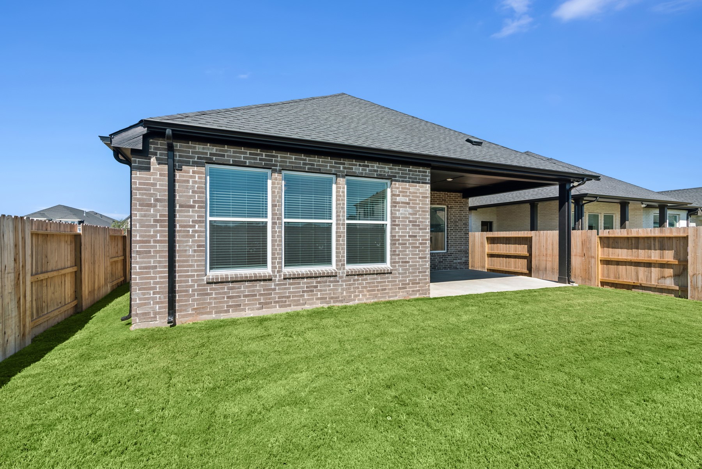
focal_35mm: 16
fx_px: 312
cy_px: 234
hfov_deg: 96.7
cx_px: 351
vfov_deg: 73.8
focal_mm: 16
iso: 100
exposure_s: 1/125
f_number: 9
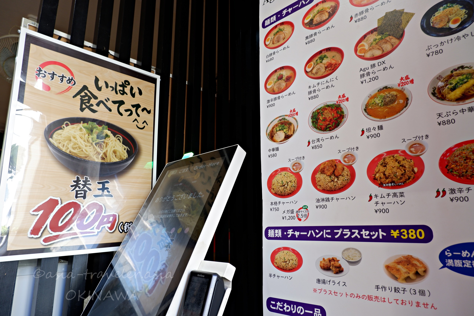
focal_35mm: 23
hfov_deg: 76.1
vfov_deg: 55.1
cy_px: 158
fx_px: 303
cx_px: 237
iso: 200
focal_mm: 15
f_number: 4
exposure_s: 1/42
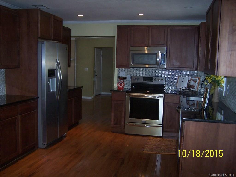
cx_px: 118
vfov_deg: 37.7
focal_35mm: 38
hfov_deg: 49.0
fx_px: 259
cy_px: 88
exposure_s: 1/60
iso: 140
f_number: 2.8
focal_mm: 6.3
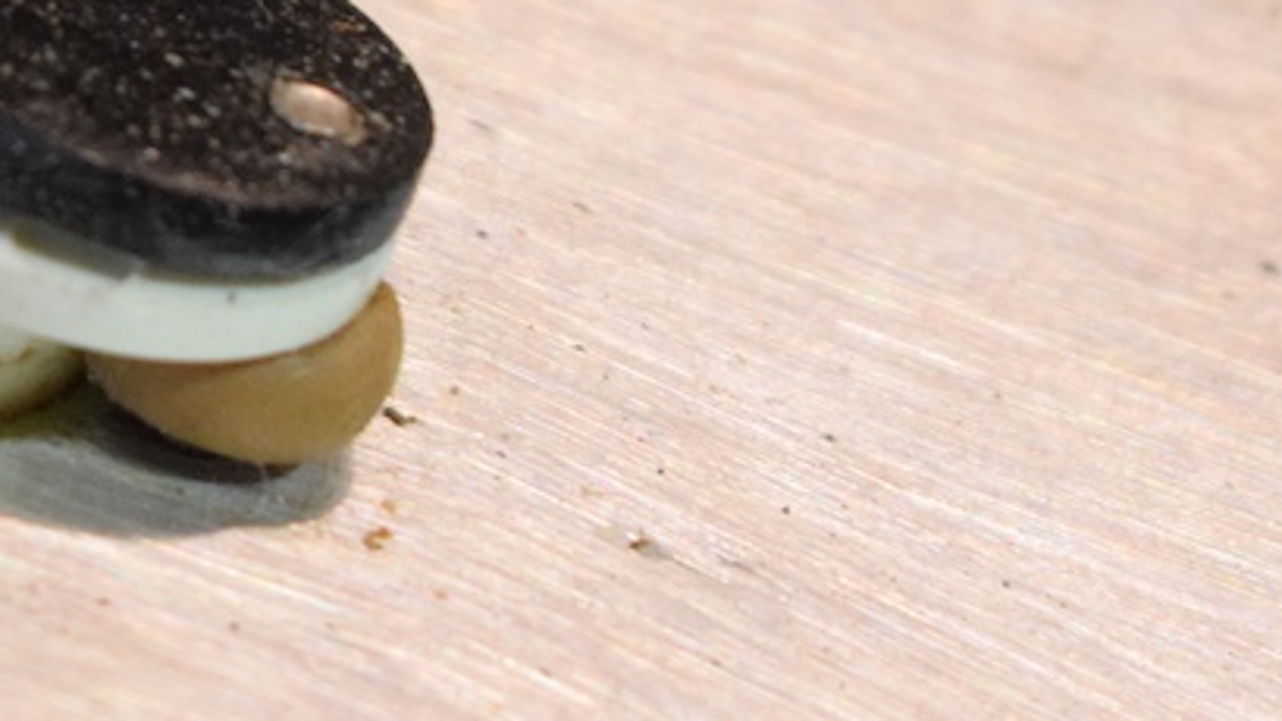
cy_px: -125
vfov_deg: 4.0
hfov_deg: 7.0
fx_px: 10197
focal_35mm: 300
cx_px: -937
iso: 2200
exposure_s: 1/125
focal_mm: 52
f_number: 5.6
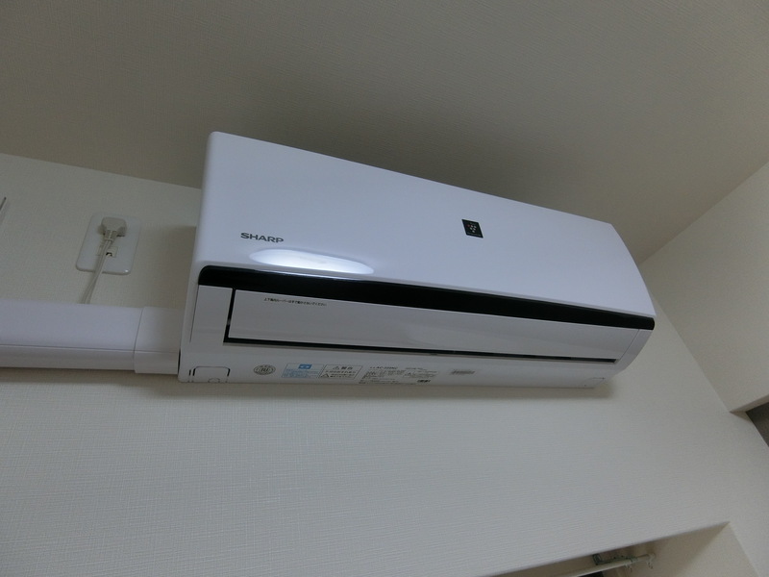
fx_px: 422
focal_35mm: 19
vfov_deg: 68.7
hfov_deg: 84.7
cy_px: 288
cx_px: 384
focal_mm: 4.06
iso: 160
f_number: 2.7
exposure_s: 1/125
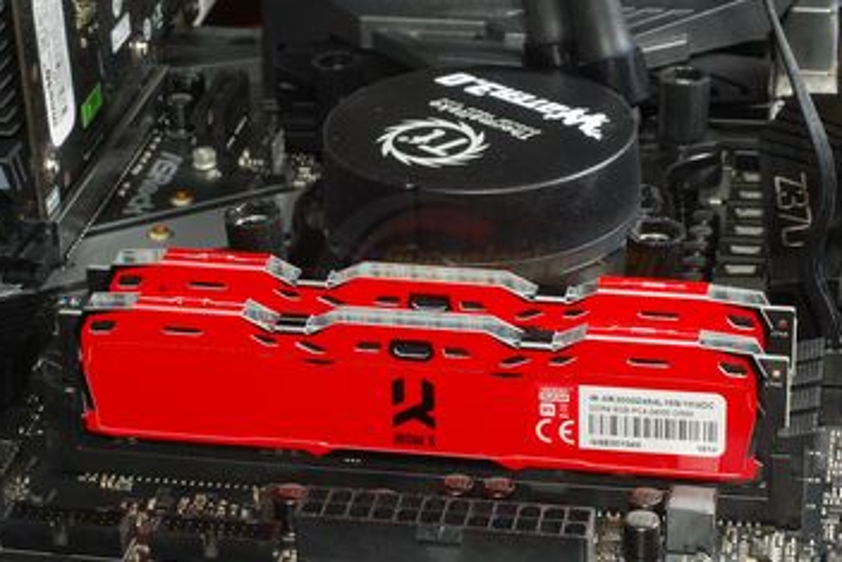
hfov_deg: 21.2
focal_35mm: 96
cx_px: 486
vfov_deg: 14.3
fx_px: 2246
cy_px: 274
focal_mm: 50
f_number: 16
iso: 250
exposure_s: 1/60
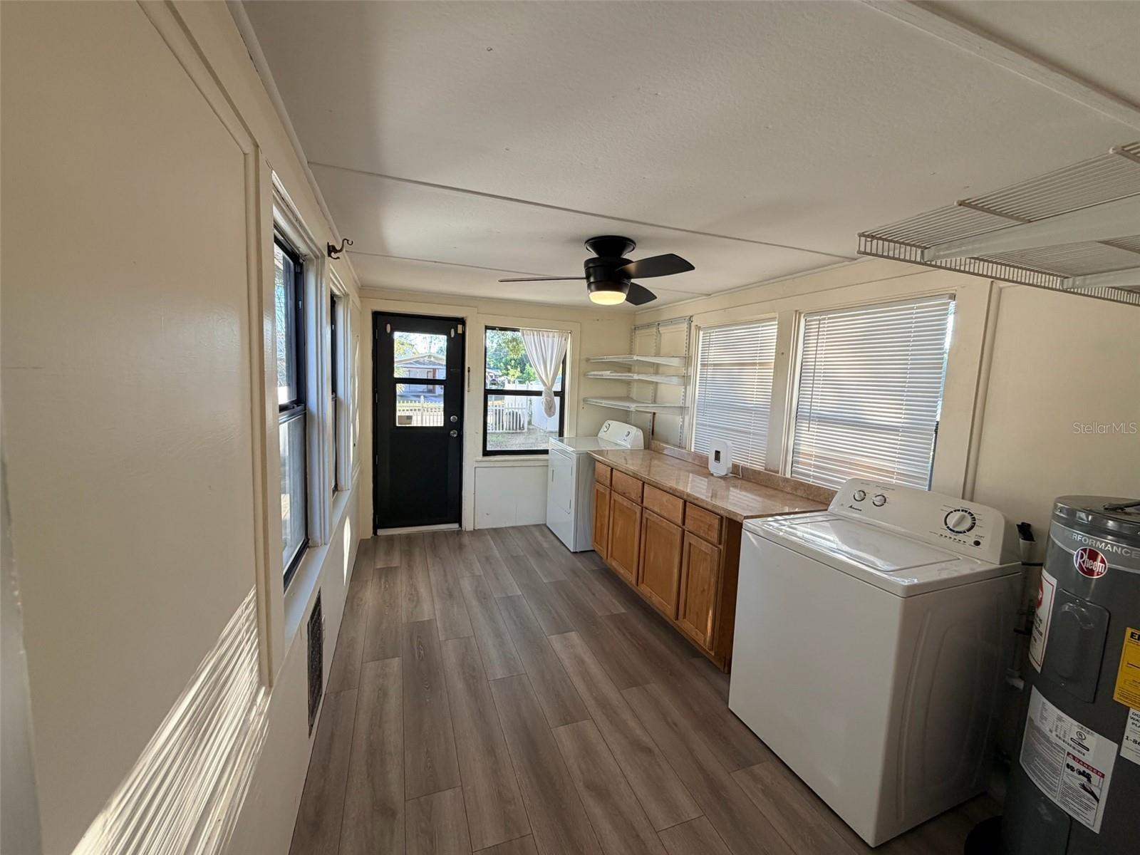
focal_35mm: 14
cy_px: 428
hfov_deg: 102.1
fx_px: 461
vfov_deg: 85.7
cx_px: 570
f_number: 2.2
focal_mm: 2.22
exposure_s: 1/121
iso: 125
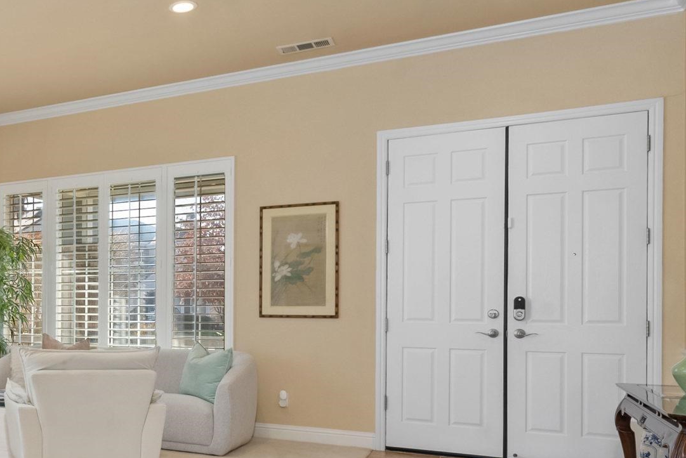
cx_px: -3
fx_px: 705
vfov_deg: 35.5
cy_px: 314
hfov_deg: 44.1
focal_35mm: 37
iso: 400
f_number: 9
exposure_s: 1/8
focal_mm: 16
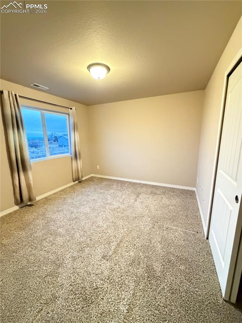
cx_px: 121
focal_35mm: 14
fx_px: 130
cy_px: 162
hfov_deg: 85.7
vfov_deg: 102.1
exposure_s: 1/40
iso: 1250
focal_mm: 2.22
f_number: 2.2
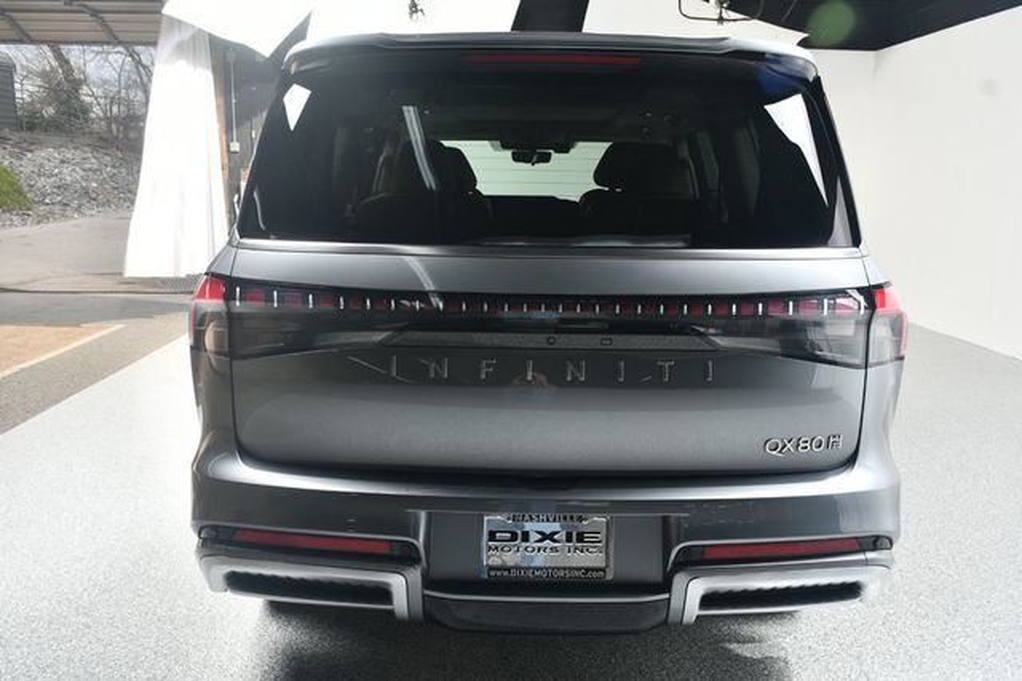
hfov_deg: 62.0
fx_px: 851
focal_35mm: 30
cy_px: 340
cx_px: 511
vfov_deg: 43.6
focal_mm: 20
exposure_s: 1/160
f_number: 6.3
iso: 100
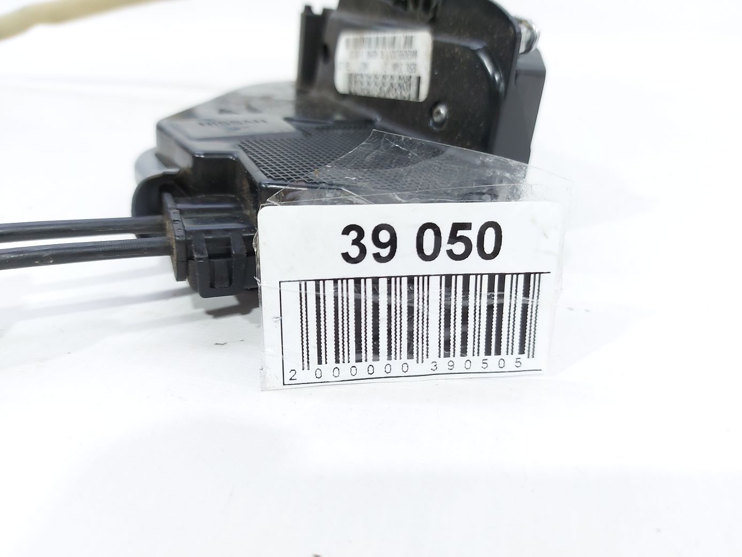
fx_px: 514
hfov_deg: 71.6
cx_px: 371
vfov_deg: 56.8
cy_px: 278
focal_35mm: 24
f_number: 1.8
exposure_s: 1/50
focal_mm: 5.23
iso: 100
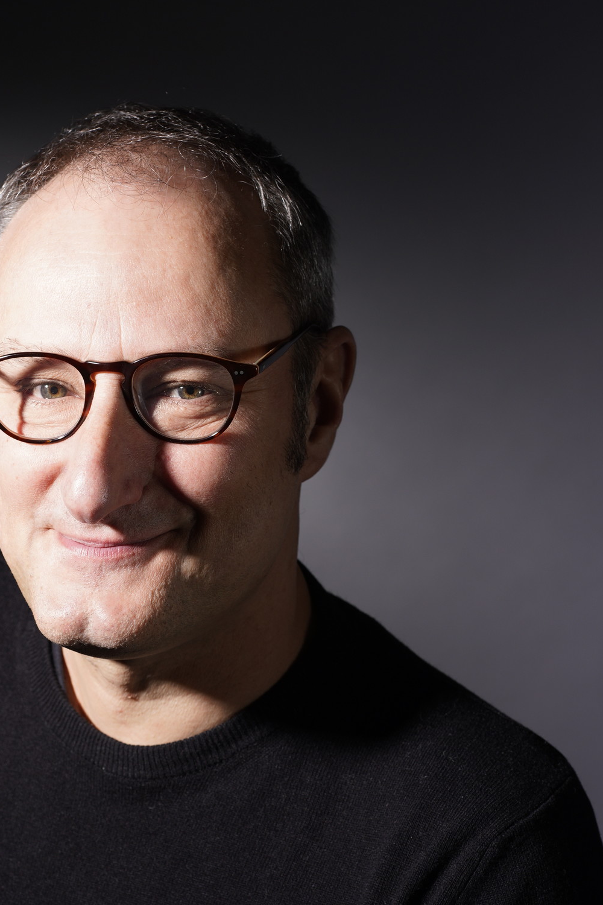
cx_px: 158
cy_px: 596
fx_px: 3417
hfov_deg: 10.1
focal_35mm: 136
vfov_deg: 15.1
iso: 160
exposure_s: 1/125
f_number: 8
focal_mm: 85
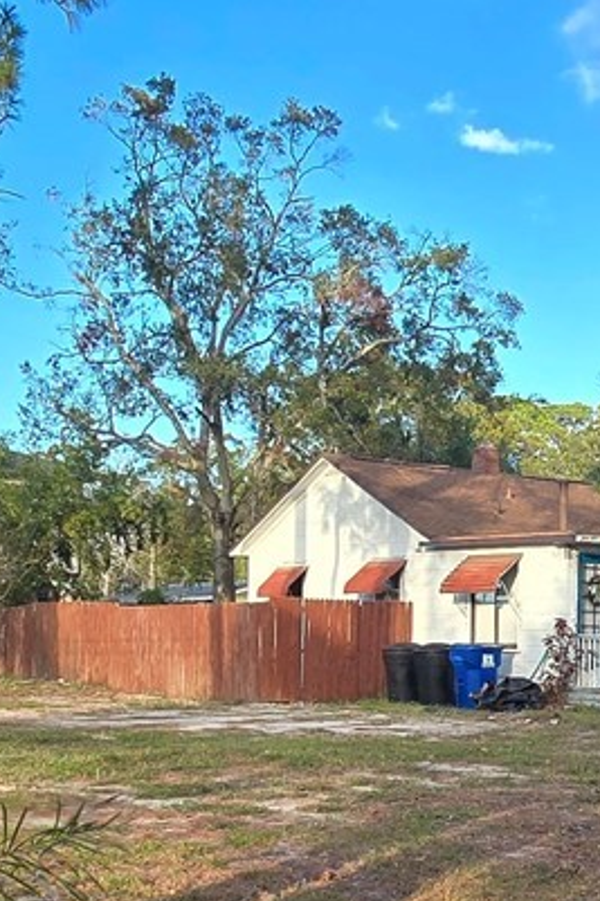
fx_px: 1351
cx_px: 539
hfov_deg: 24.3
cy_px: 627
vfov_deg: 36.4
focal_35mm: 54
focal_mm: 2.2
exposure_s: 1/617
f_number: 2.2
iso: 50
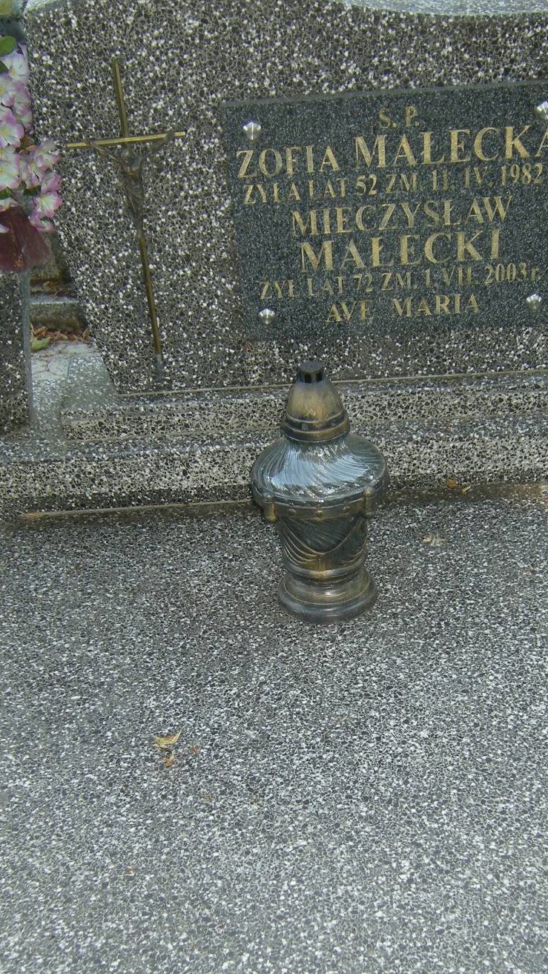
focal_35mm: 50
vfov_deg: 41.0
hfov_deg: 24.0
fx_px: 1291
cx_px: 286
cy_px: 623
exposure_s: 1/54.8
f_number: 2.9
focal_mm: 5.3
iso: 79
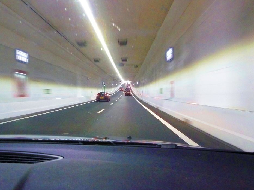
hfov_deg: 55.3
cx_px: 117
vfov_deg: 42.9
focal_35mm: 33
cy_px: 90
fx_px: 242
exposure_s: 1/20
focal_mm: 5
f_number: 3.4
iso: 800
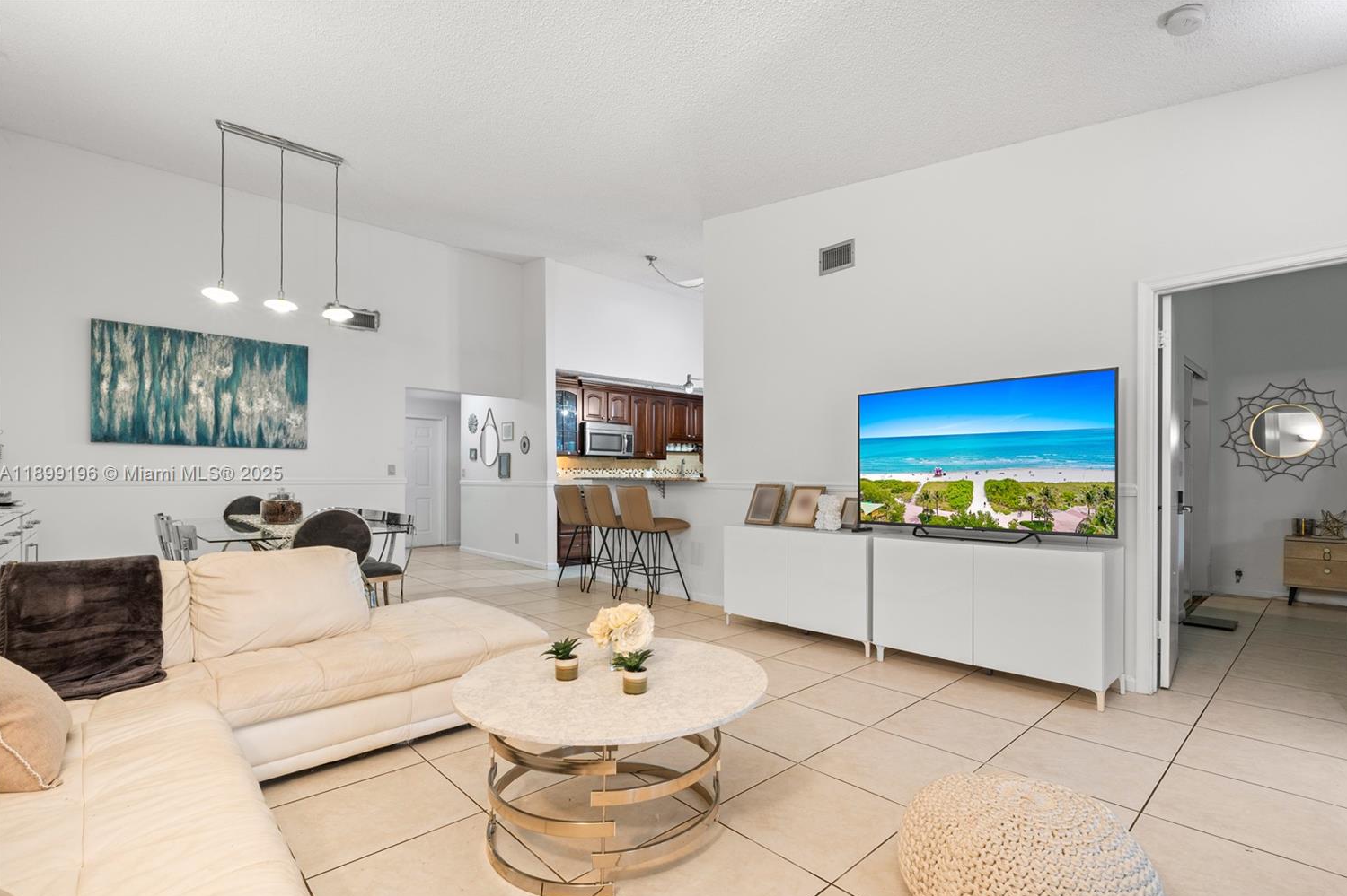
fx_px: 598
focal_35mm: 16
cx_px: 713
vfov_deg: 73.6
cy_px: 474
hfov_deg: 96.6
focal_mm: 10
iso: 100
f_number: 9
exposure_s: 1
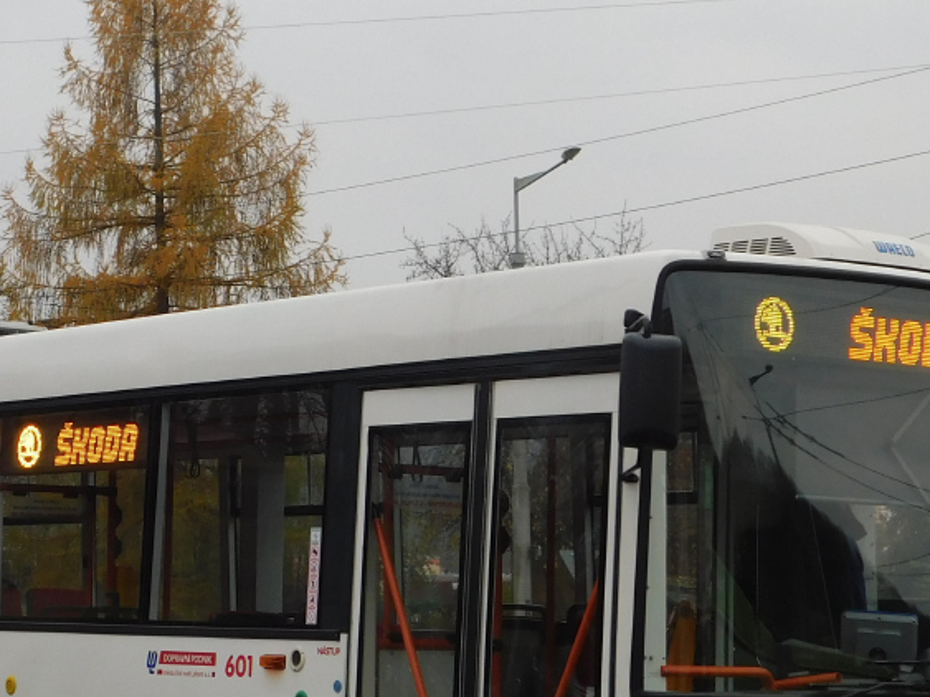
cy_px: 263
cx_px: 152
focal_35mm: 104
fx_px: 2793
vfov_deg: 14.2
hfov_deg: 18.7
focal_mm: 8
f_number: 3.7
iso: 125
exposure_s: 1/60
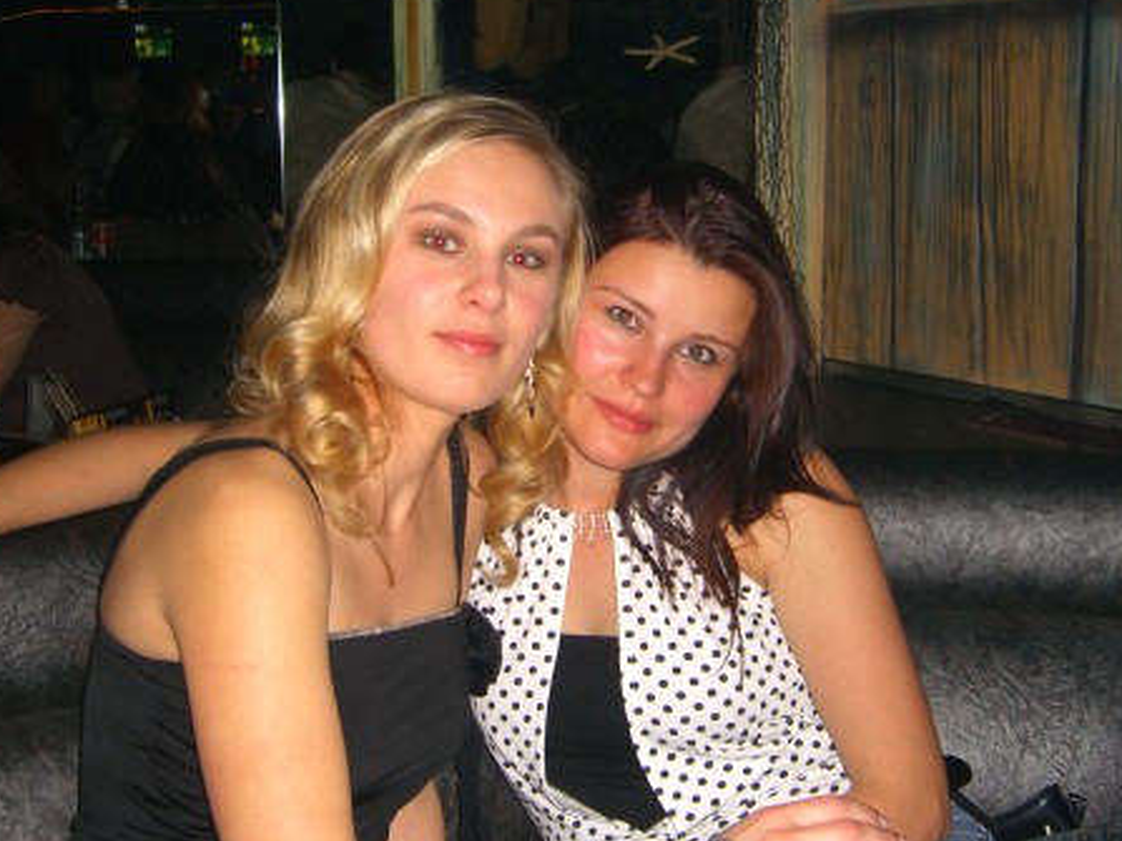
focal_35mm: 51
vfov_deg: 28.5
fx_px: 1653
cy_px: 407
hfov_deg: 37.5
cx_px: 575
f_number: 2.8
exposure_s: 1/60
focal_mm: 7.9
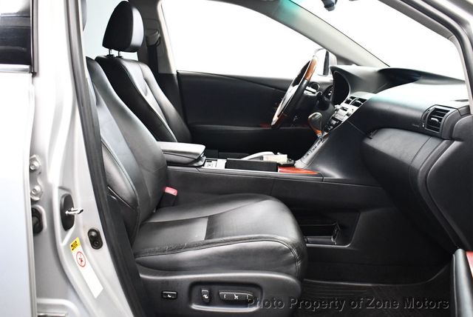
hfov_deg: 53.1
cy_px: 158
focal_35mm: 36
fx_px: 473
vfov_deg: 36.9
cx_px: 236
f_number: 3.5
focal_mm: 18
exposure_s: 1/80
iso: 3200
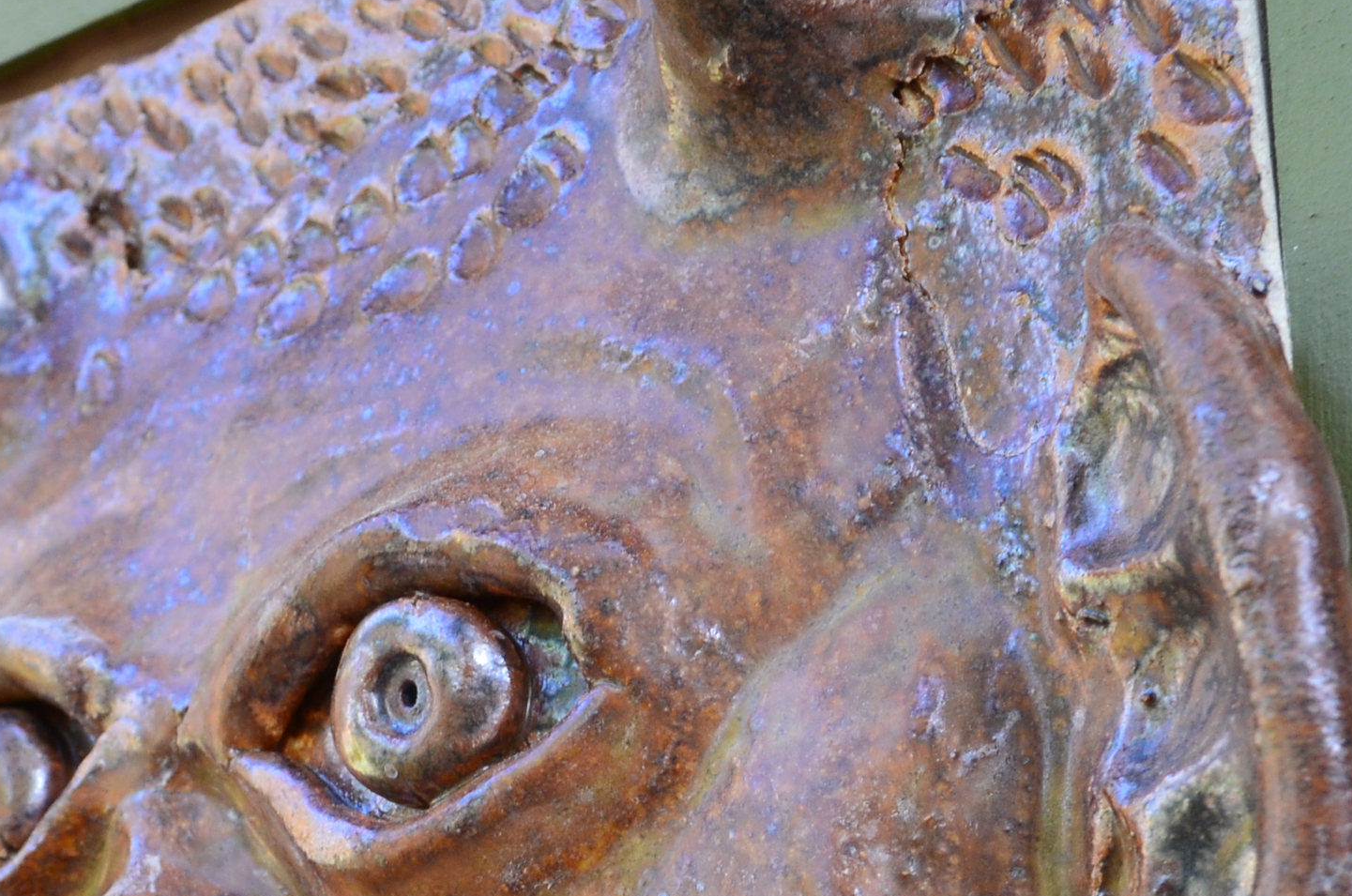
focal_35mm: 100
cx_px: 559
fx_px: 3748
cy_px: 1068
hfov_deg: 20.4
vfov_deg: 13.3
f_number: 9
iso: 400
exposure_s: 1/25
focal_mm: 26
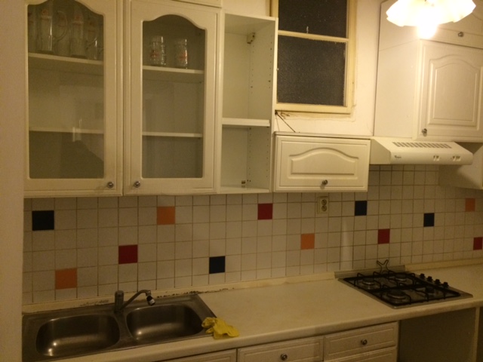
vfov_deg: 48.2
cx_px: 242
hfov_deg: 61.7
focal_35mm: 29
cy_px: 181
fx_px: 405
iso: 250
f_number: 2.2
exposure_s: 1/30
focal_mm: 4.15
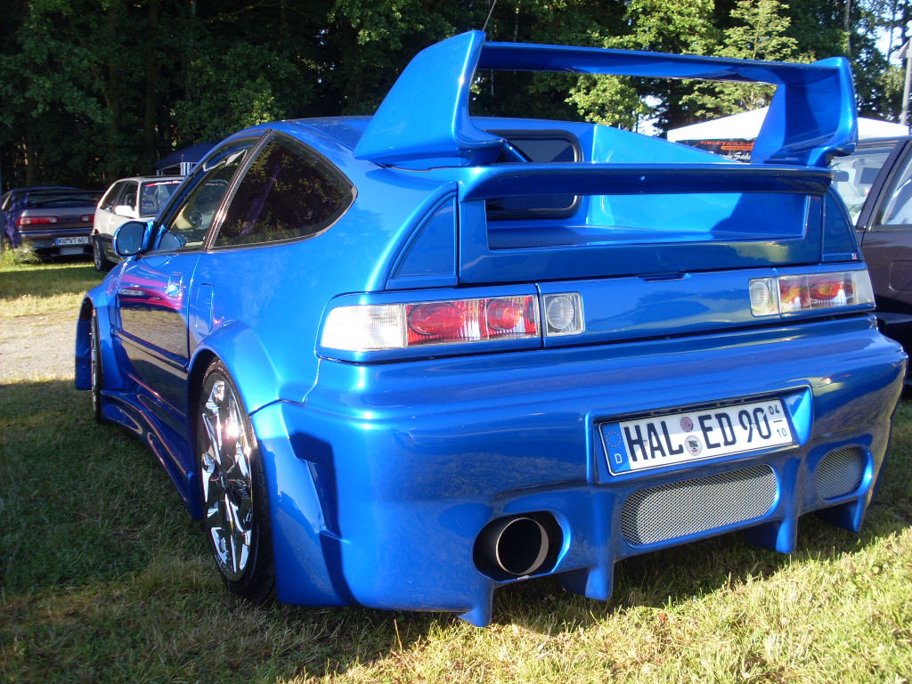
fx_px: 1001
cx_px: 456
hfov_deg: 49.0
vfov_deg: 37.7
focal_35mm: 38
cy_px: 342
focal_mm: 6.3
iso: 80
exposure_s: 1/60
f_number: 7.7
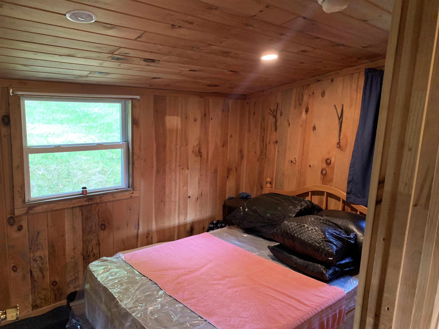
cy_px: 164
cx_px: 220
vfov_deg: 53.1
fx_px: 330
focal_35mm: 26
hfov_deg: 67.3
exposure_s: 1/30
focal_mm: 4.25
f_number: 1.8
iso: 400
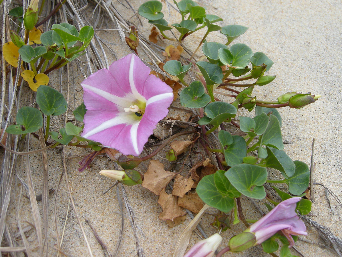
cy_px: 128
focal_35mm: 35
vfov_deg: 40.7
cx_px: 171
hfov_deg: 52.6
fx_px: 346
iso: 64
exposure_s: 1/89
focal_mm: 7.5
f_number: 3.4
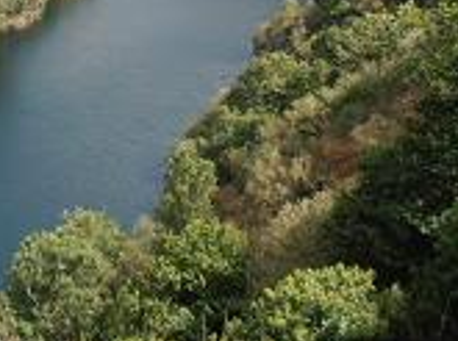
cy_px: -91
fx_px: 1017
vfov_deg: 17.9
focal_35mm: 77
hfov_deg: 24.6
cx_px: 42
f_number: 3
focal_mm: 4.2
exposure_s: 1/640
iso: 80
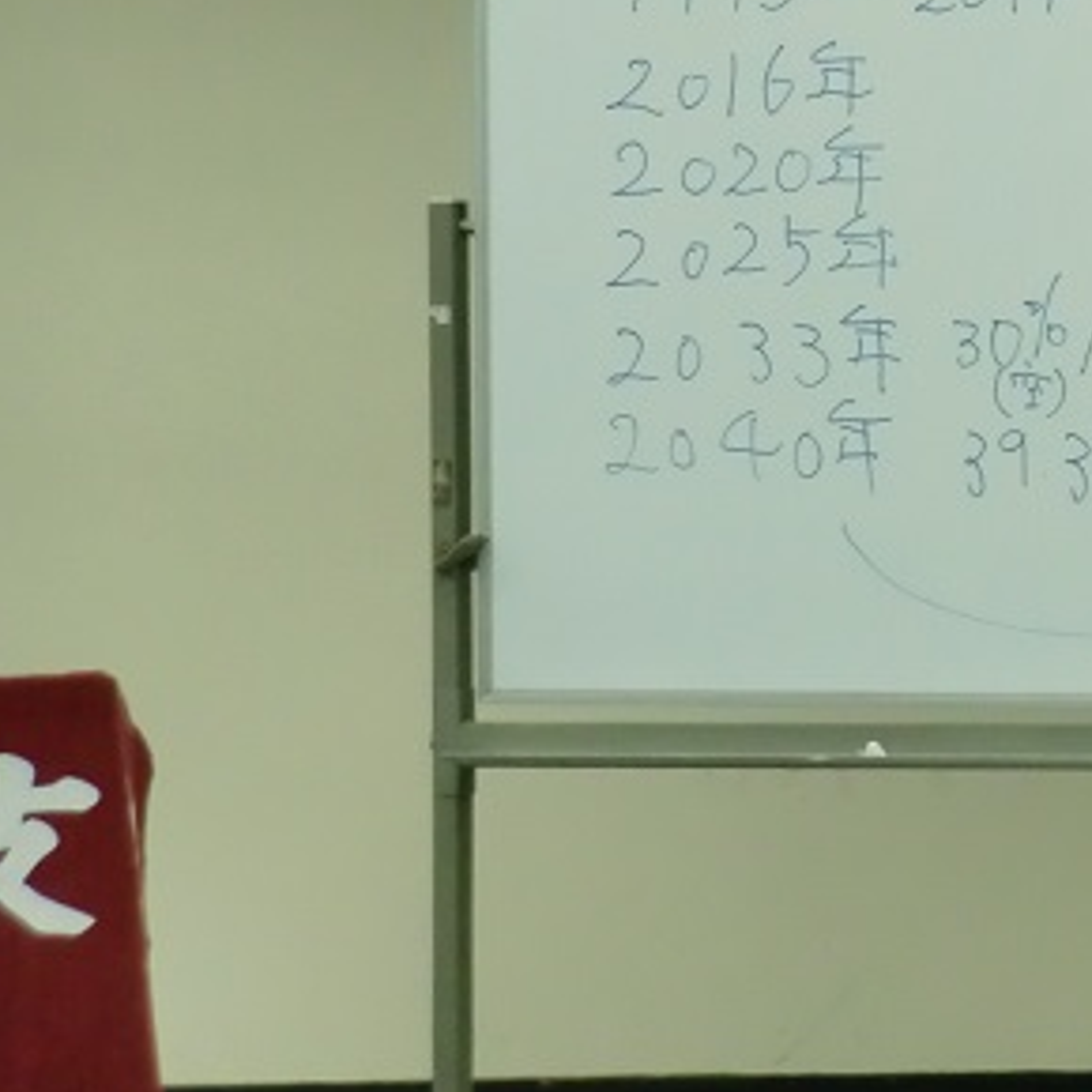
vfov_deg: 4.9
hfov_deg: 4.9
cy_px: 286
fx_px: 12634
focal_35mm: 354
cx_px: 1378
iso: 400
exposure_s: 1/60
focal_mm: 25.9
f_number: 4.6
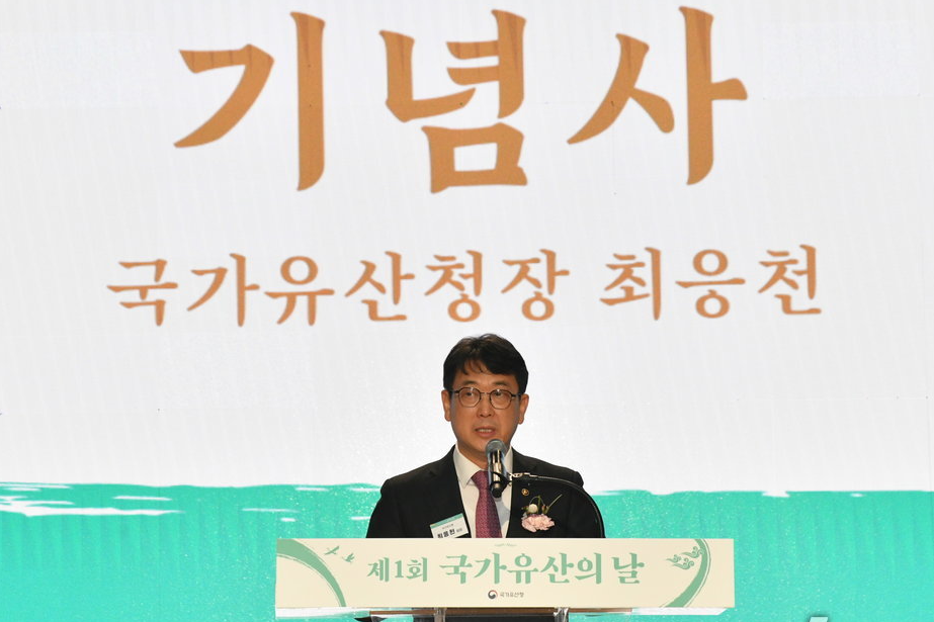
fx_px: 4799
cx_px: 476
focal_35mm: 185
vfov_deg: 7.4
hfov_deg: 11.1
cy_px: 282
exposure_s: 1/200
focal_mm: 122
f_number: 7.1
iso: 2500
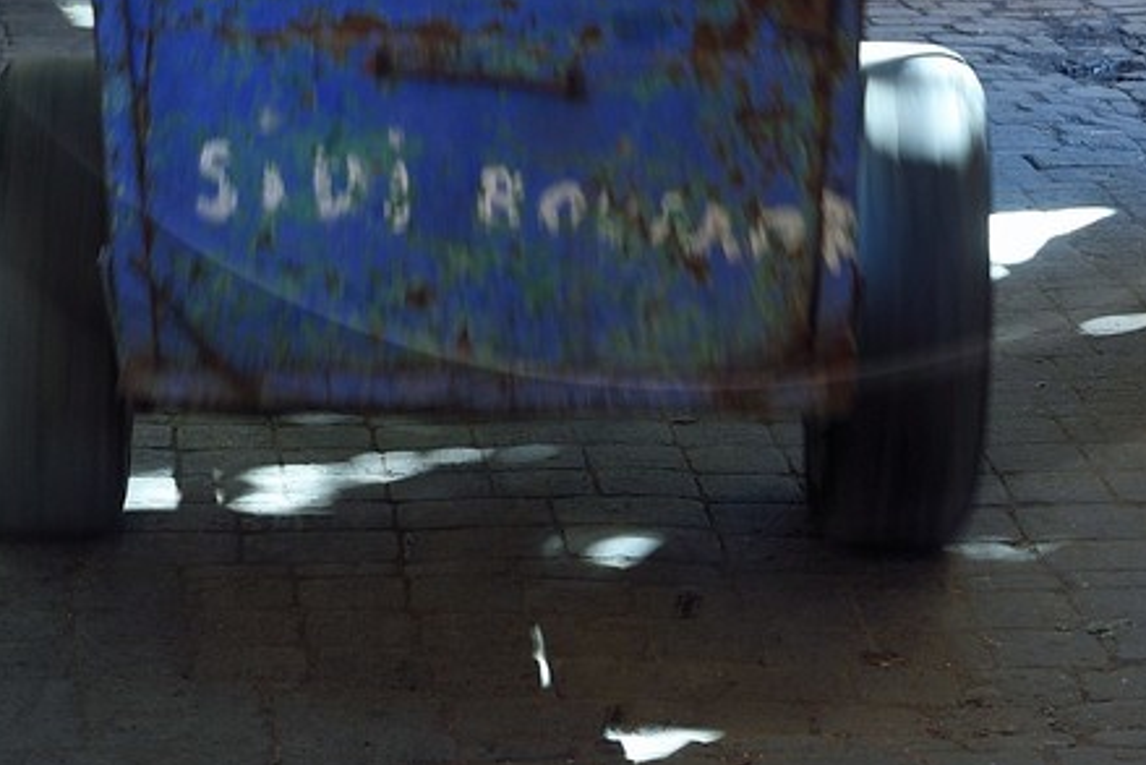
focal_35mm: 153
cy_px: -567
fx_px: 4872
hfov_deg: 13.4
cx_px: 700
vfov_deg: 8.7
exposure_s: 1/20
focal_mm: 42
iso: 400
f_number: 6.3
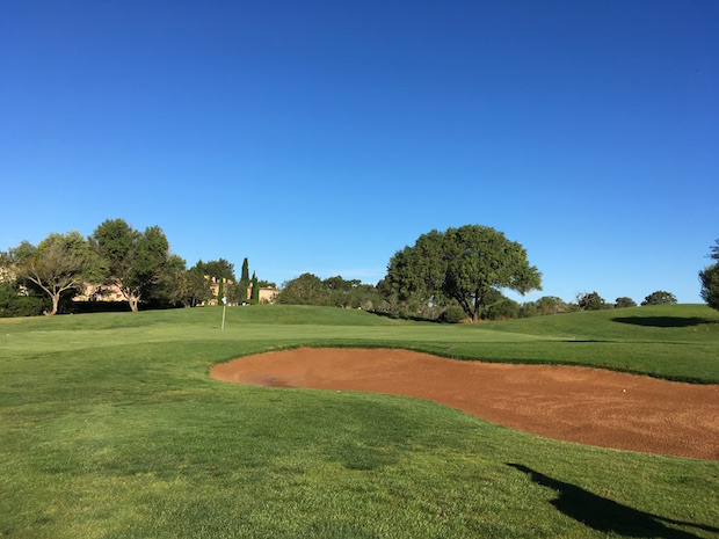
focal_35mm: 29
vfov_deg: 48.2
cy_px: 270
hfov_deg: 61.7
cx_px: 360
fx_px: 602
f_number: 2.2
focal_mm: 4.15
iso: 25
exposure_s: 1/1832
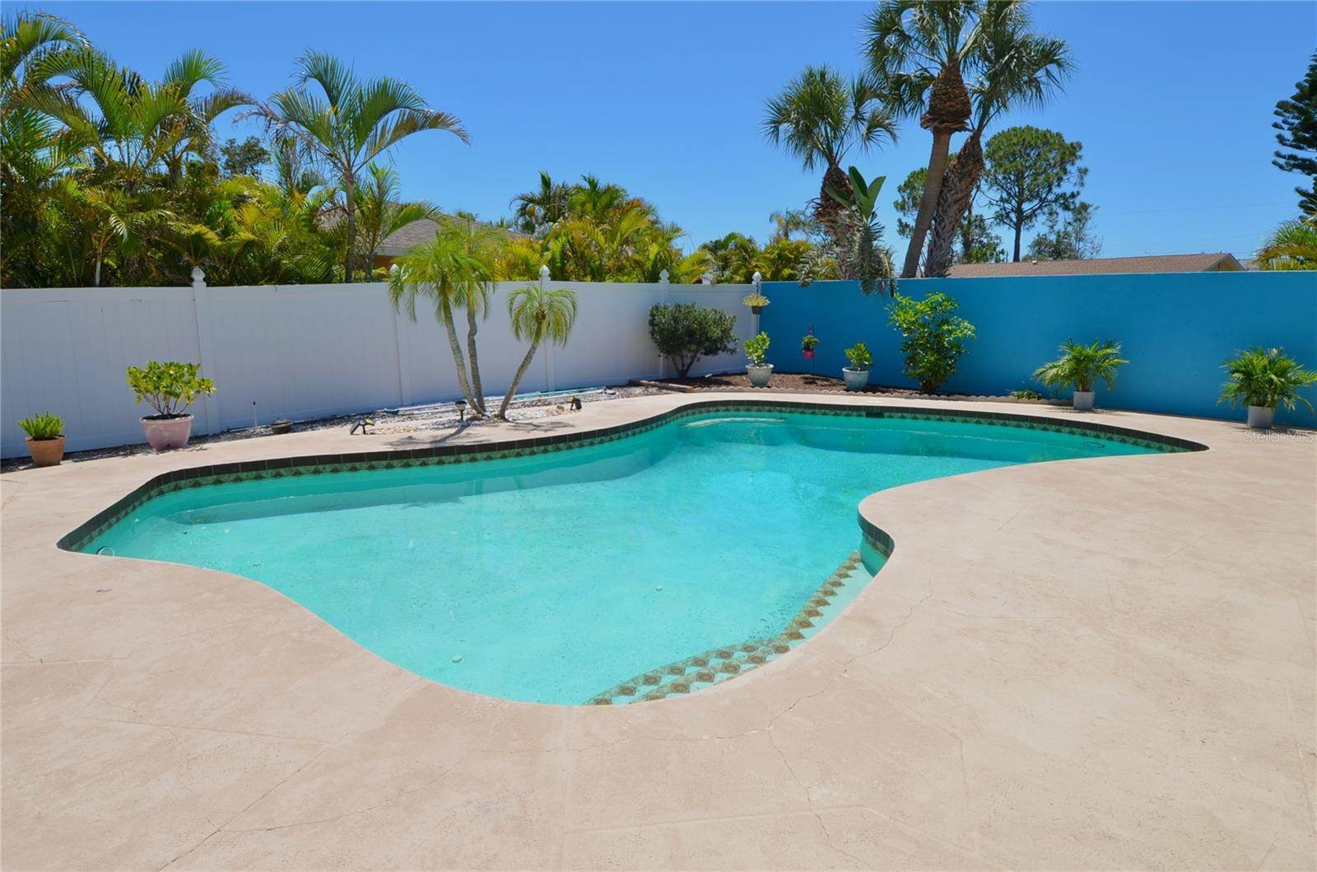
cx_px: 658
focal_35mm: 36
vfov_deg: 36.7
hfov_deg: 53.2
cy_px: 436
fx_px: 1314
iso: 100
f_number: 9
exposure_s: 1/320
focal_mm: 24
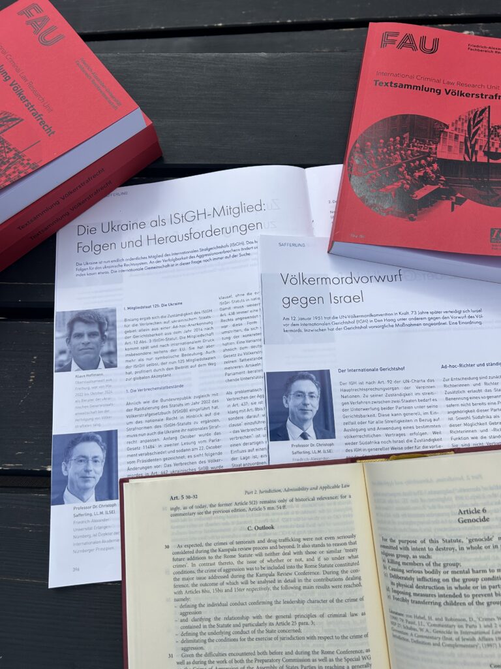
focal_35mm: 26
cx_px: 250
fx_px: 502
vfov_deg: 67.3
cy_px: 334
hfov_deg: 53.1
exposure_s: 1/6579
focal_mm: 5.7
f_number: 1.5
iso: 50
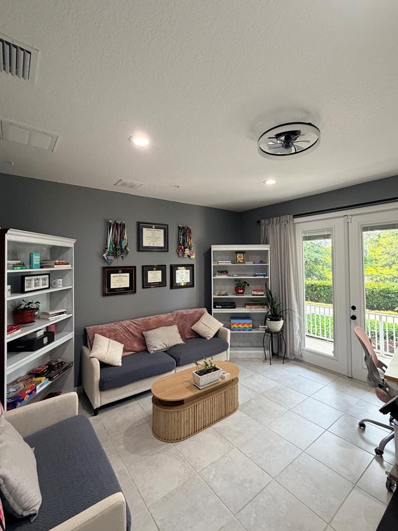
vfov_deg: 94.4
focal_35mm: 16
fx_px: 245
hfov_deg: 78.0
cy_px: 255
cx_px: 214
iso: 320
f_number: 2.2
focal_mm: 2.22
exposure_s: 1/98
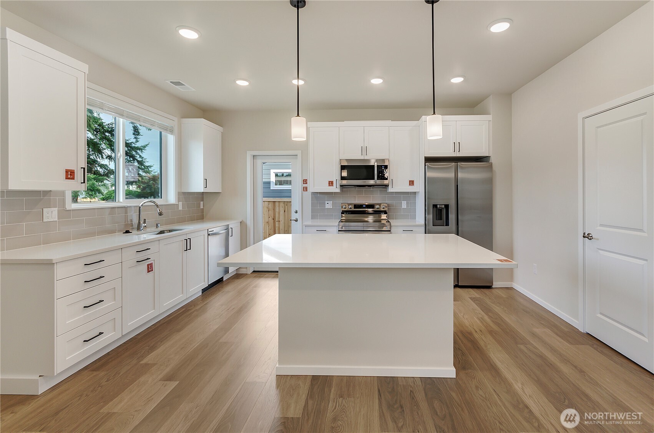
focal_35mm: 15
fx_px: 272
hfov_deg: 100.5
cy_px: 216
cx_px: 327
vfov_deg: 77.1
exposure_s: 1/20
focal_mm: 10
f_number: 7.1
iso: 160
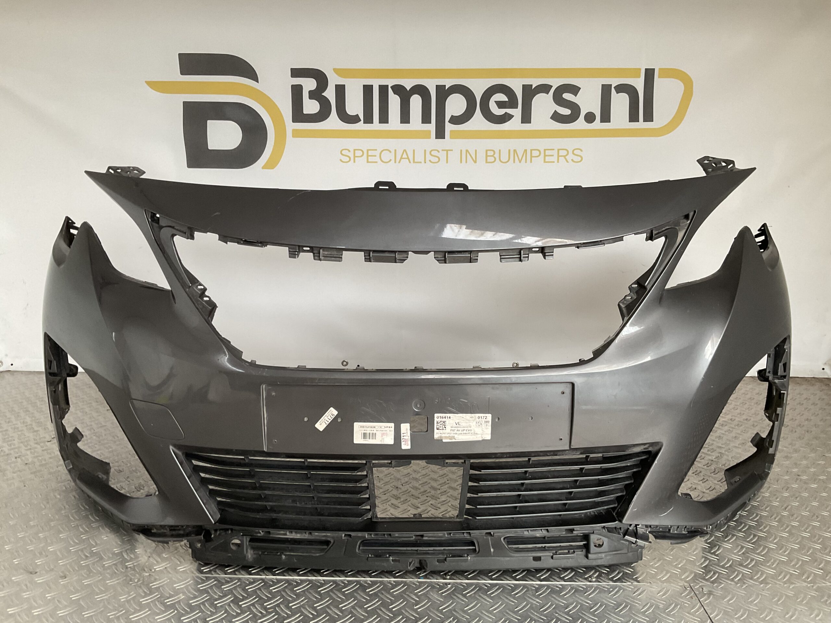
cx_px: 416
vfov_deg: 48.2
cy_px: 312
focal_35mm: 29
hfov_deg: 61.7
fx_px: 696
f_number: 1.8
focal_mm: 3
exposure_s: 1/50
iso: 80
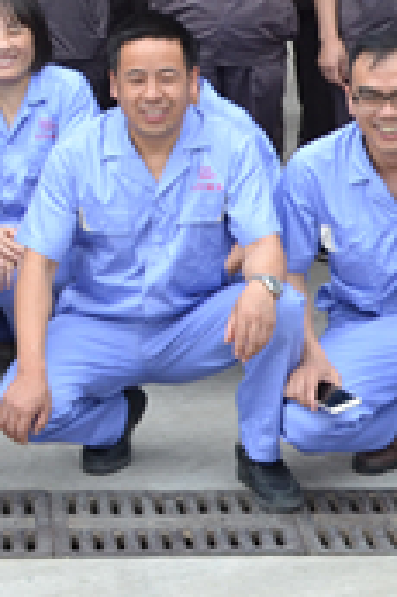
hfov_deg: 8.9
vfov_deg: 13.1
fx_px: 2536
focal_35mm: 153
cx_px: -62
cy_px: -105
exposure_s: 1/125
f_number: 5.6
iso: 200
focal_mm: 22
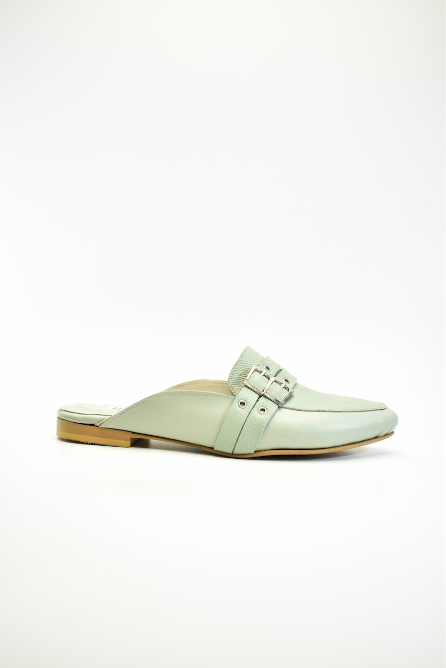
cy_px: 334
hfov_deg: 29.9
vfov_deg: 43.6
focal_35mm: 45
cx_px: 223
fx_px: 836
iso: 1600
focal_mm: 30
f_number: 5.6
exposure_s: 1/500
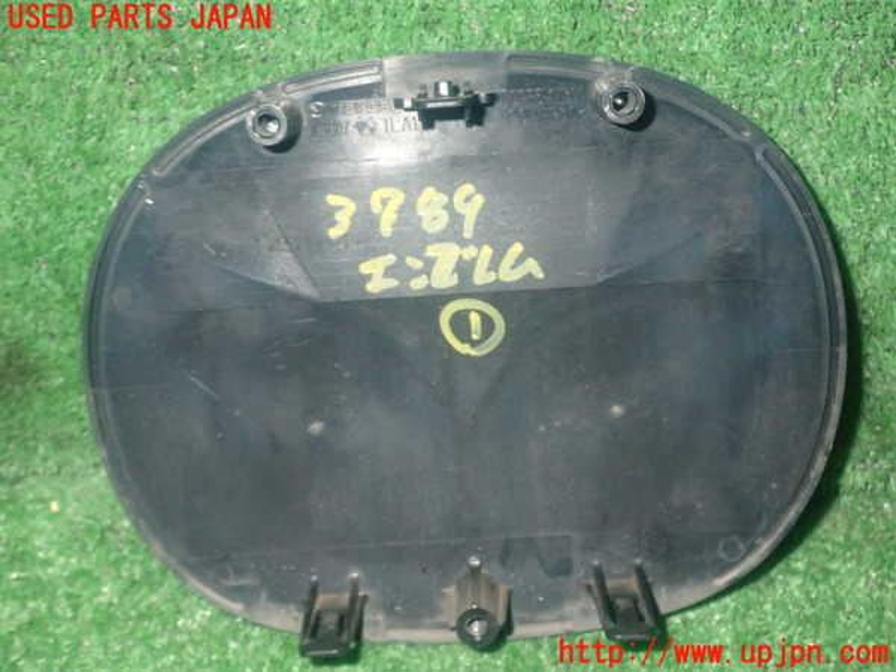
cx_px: 448
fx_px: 1139
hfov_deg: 42.9
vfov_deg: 32.9
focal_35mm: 44
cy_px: 336
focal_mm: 7.84
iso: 800
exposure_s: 1/40
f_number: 9
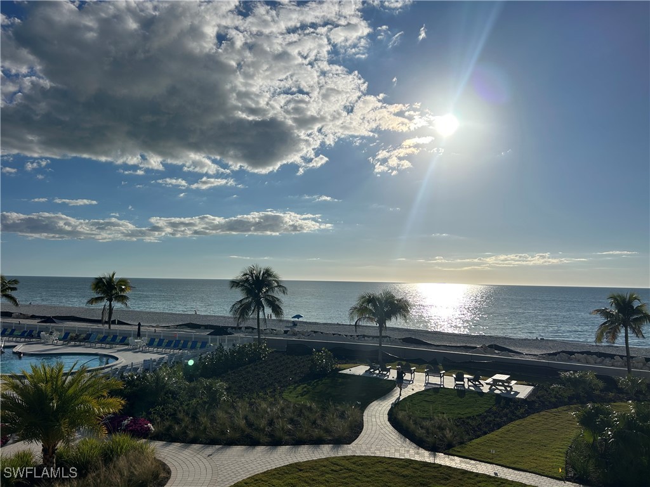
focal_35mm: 26
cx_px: 325
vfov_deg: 53.1
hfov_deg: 67.3
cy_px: 244
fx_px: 488
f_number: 1.5
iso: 40
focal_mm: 5.7
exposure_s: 1/19231
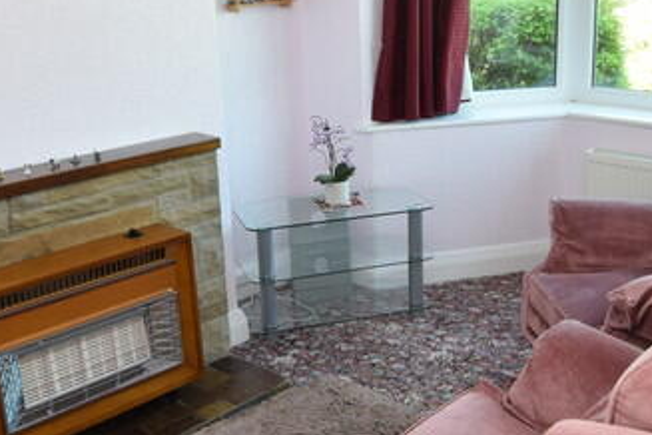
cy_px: 207
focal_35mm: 47
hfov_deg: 41.6
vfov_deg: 28.6
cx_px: 405
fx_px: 851
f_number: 5
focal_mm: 10
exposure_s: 1/100
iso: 400
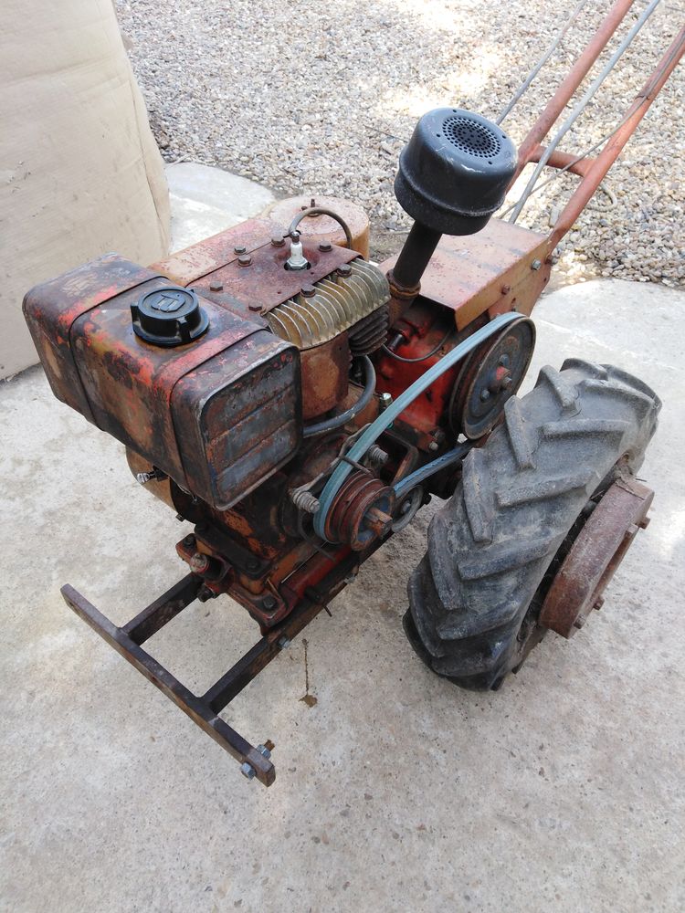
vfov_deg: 67.3
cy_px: 456
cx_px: 342
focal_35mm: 26
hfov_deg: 53.1
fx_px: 686
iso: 133
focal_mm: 3.46
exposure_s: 1/120
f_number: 2.2
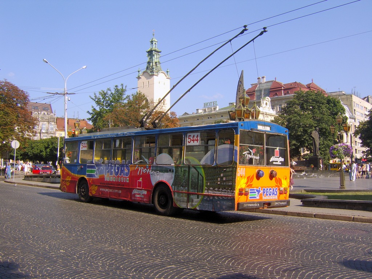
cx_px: 186
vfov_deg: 45.4
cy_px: 140
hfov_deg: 58.4
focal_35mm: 31
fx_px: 333
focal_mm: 8.13
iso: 71
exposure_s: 1/250
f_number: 6.7
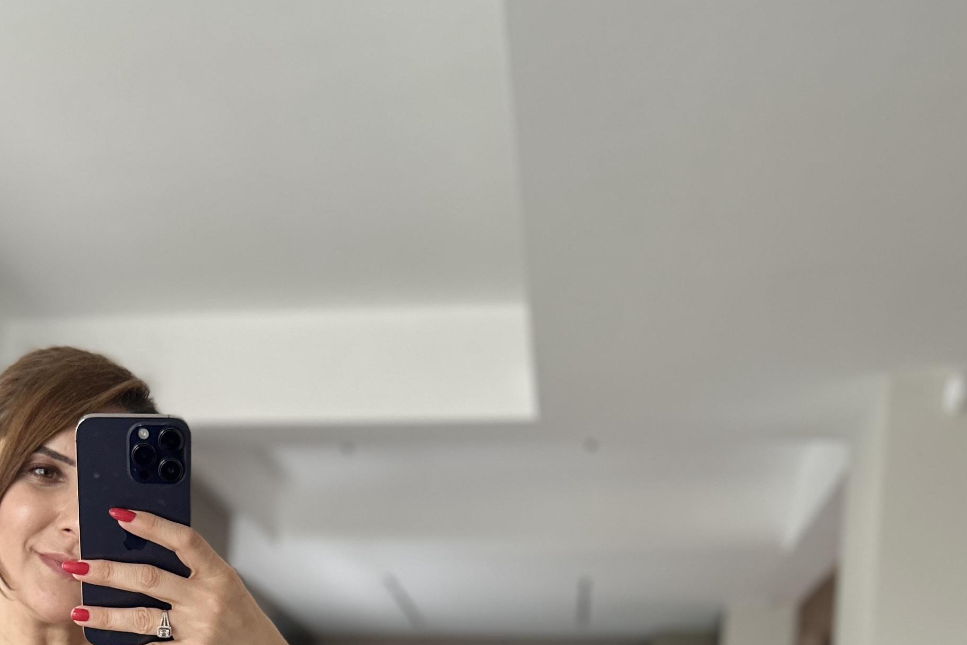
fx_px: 1477
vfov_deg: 21.4
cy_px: 911
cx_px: 217
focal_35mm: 55
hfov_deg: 35.3
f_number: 1.78
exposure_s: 1/65
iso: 250
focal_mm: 6.86
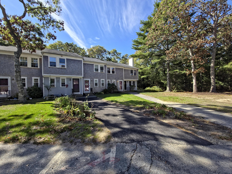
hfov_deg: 106.2
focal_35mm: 13
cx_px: 116
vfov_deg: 89.9
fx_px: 87
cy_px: 87
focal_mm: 2.2
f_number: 2.2
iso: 50
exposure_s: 1/947
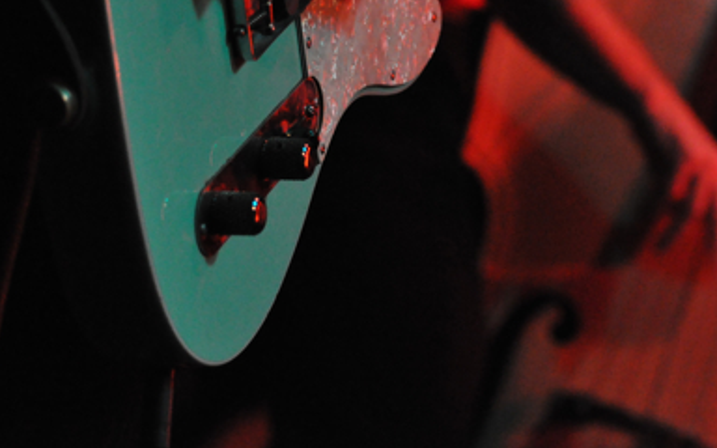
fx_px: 3263
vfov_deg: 7.8
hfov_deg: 12.5
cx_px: 491
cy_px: 81
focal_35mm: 167
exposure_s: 1/125
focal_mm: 70
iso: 3200
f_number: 4.5
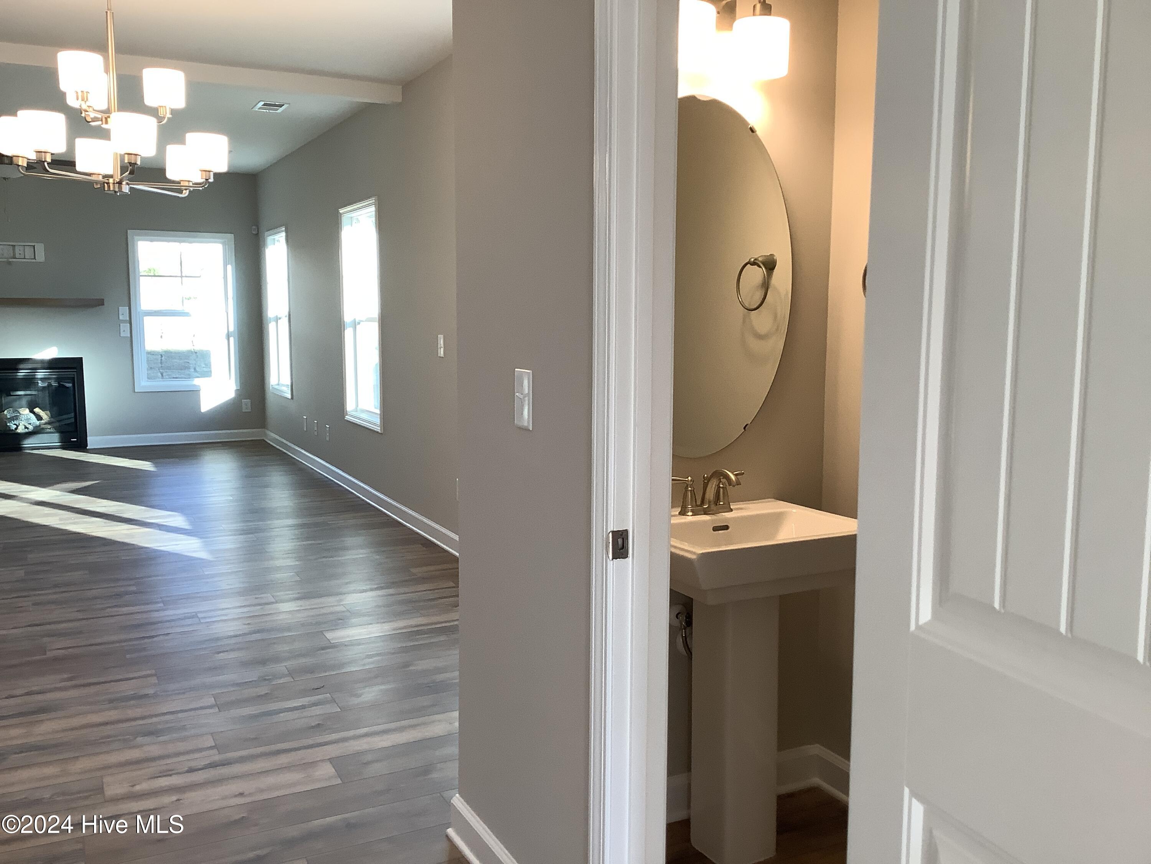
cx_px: 576
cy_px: 432
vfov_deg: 45.4
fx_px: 1031
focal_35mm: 31
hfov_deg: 58.4
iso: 80
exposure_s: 1/120
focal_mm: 3.3
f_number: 2.4
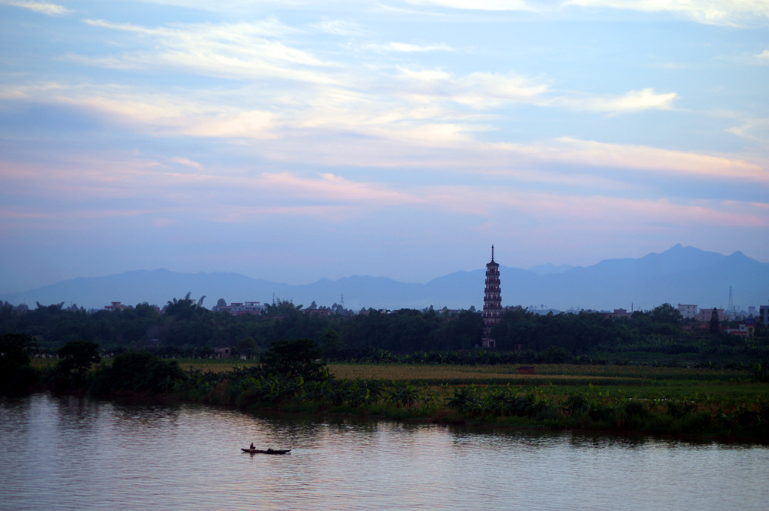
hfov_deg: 18.2
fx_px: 2400
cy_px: 256
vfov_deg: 12.1
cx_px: 384
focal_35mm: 112
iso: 100
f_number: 4
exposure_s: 1/160
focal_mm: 75
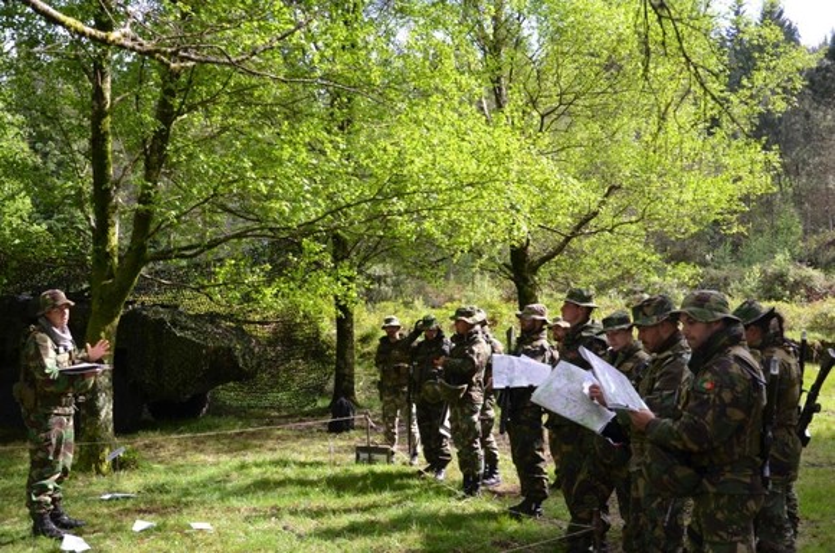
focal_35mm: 38
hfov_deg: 51.4
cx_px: 418
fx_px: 868
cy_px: 276
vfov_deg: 35.3
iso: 200
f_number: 6.3
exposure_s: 1/200
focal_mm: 25
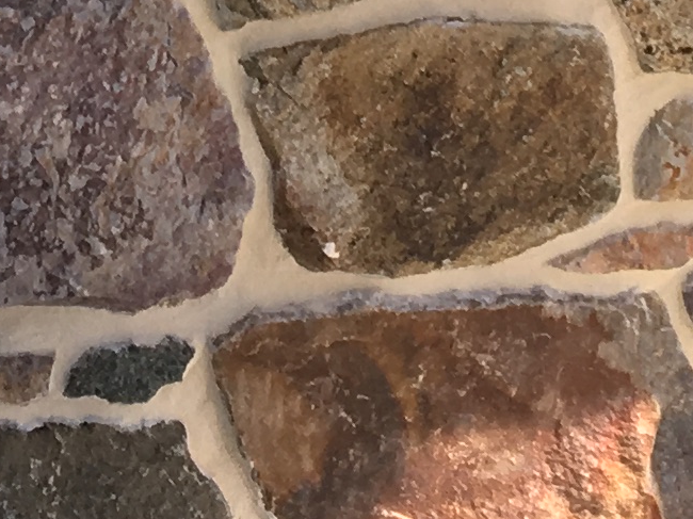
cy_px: -812
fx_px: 3602
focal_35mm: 180
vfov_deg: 7.6
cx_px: 139
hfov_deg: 11.0
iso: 25
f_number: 2.2
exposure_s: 1/450
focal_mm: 4.15
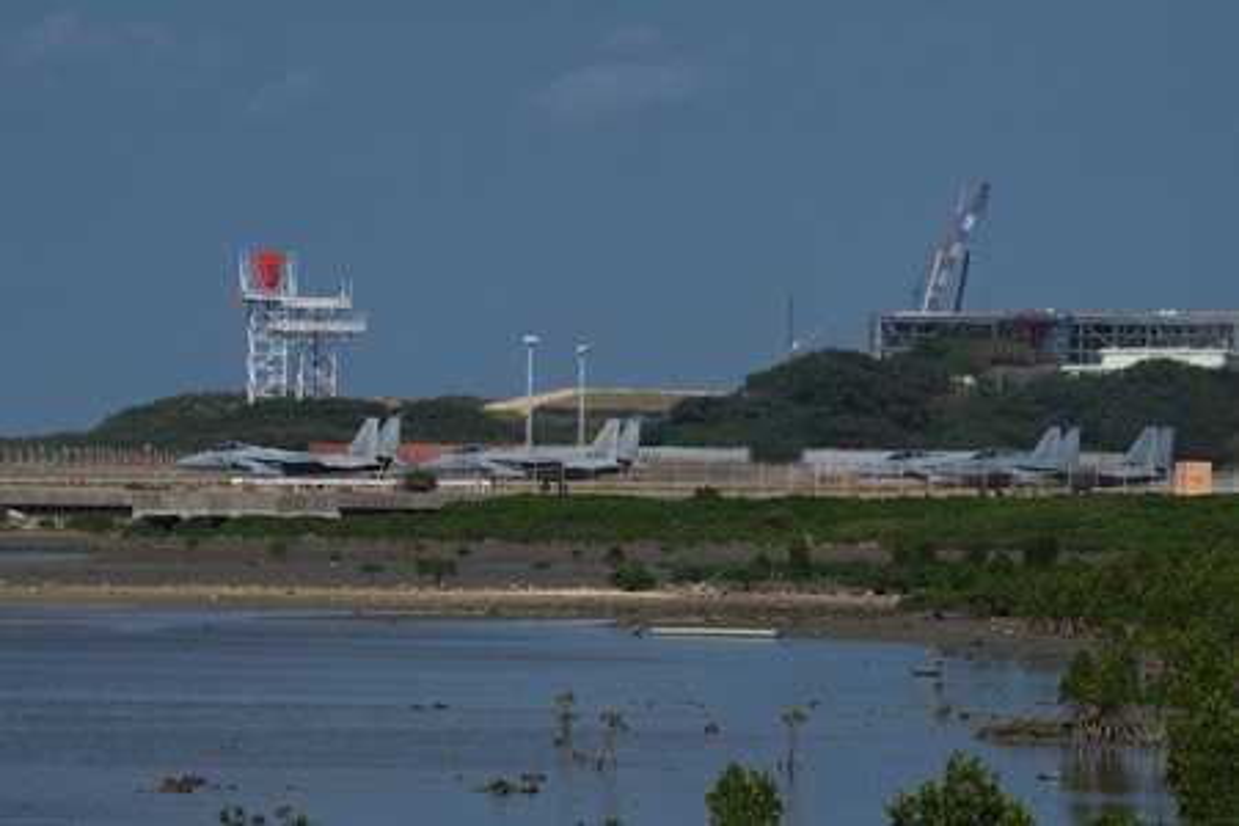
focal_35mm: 360
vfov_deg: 3.8
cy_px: 413
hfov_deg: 5.7
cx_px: 620
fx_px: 12389
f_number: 8
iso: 200
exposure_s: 1/1250
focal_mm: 240
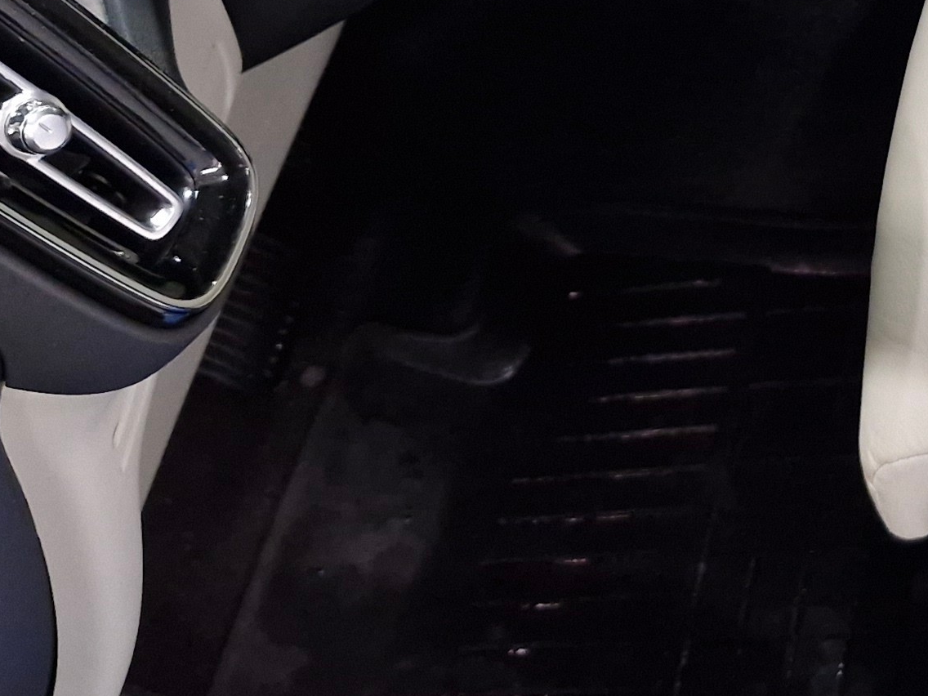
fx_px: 2171
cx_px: 1119
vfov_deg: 17.3
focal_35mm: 81
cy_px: -146
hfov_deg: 22.2
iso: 80
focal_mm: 5.54
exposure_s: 1/100
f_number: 1.8
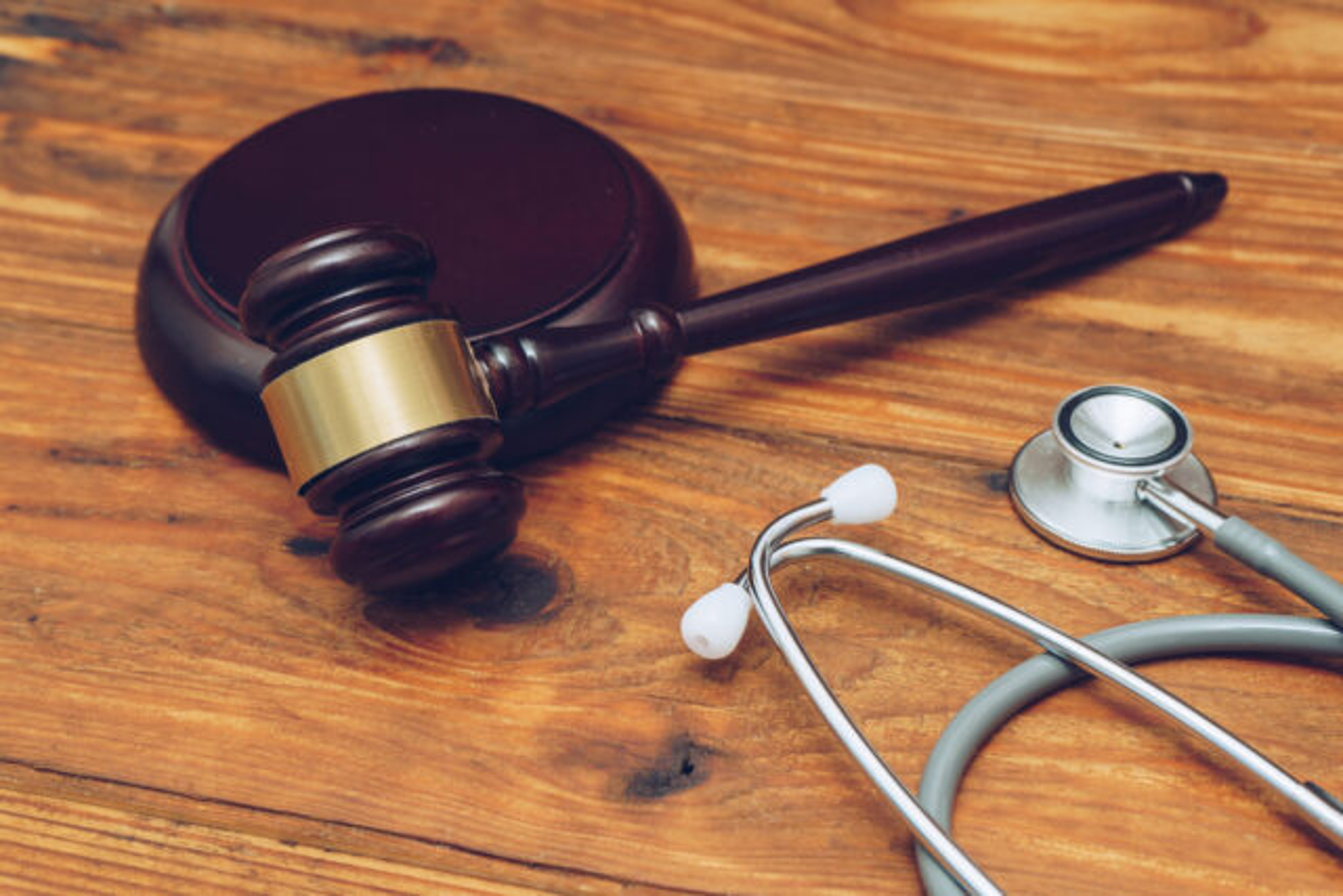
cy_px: 448
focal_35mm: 54
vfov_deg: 25.1
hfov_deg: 36.9
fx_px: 2015
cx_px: 672
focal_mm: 54
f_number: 8
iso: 100
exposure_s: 1/100
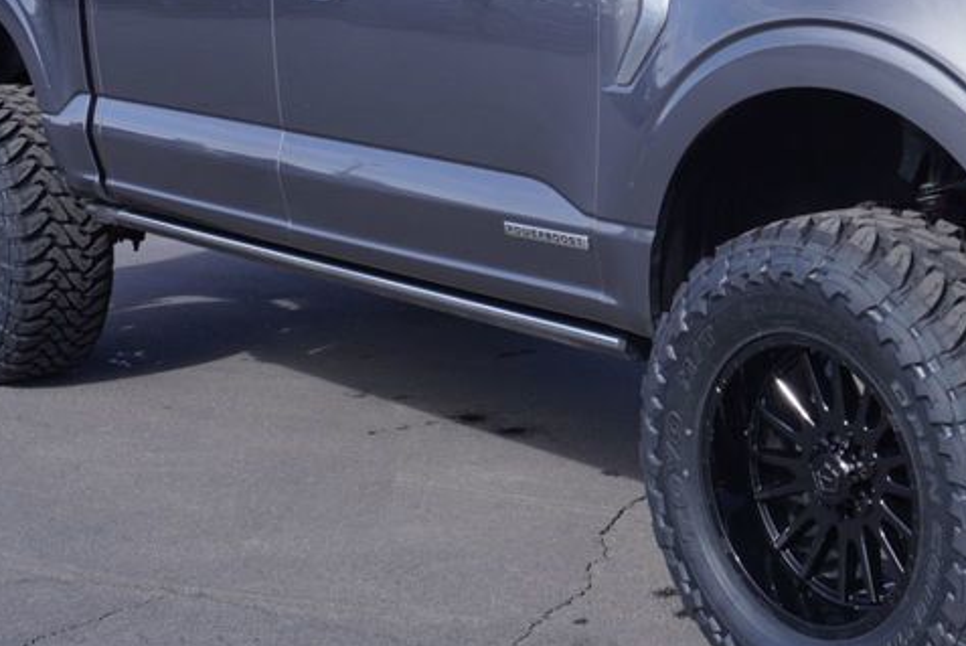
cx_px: 731
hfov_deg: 26.9
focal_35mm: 74
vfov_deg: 18.4
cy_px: 194
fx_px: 1989
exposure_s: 1/200
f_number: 8
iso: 100
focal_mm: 23
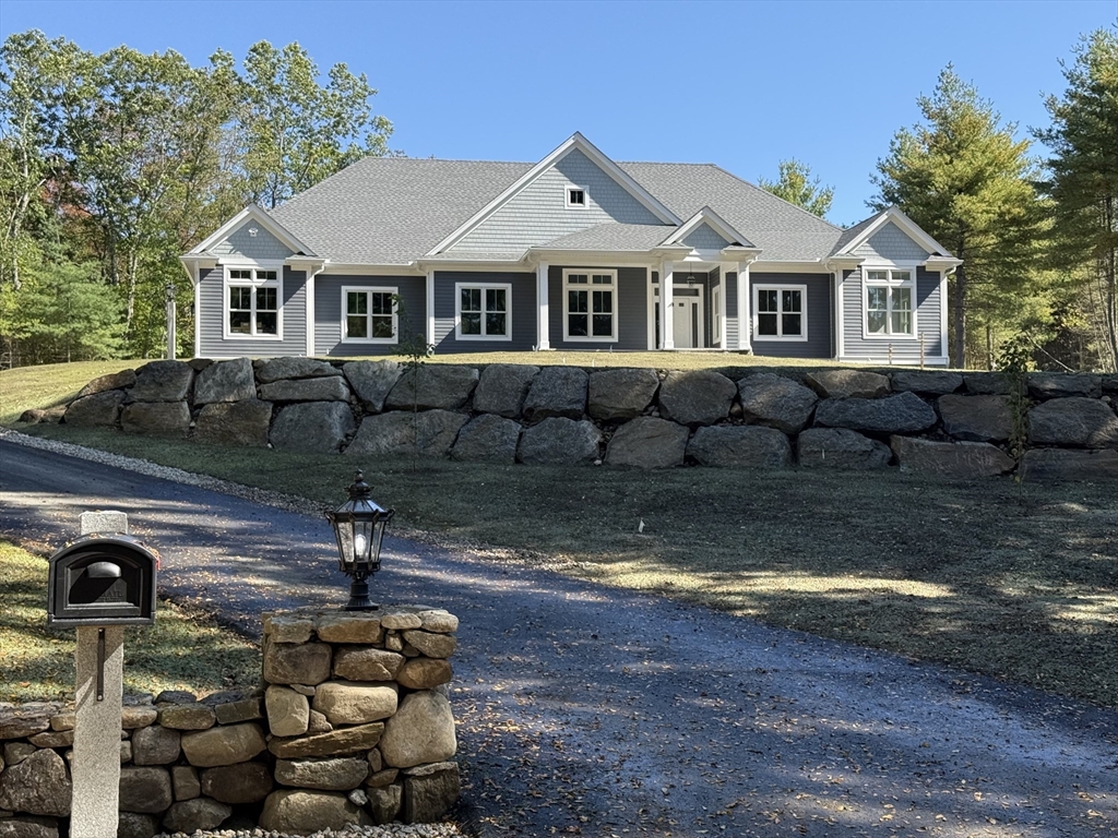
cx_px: 559
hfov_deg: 39.7
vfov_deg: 30.3
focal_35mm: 48
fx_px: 1550
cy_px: 419
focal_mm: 6.76
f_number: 1.78
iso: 80
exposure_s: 1/1838
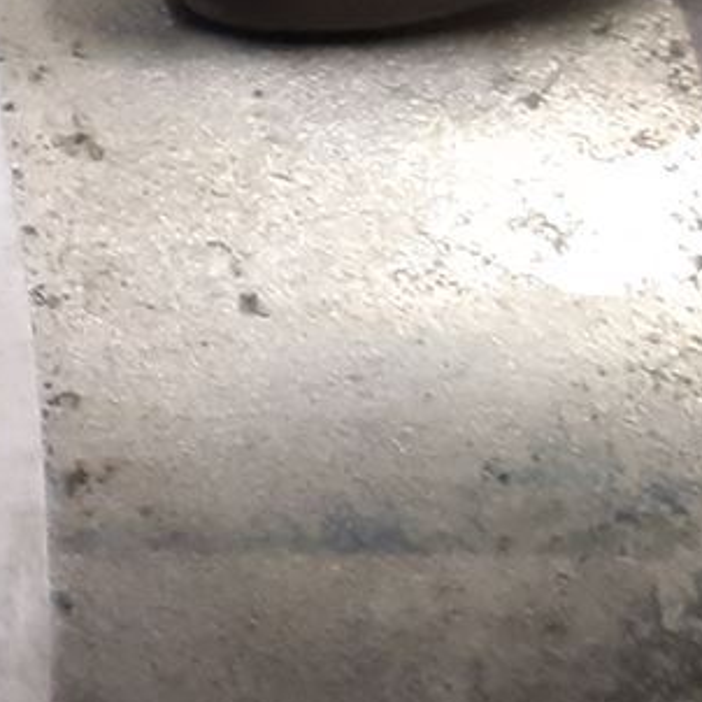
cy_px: 346
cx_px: -1404
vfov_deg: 11.2
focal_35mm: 156
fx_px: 3579
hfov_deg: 9.1
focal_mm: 3.93
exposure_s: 1/50
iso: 125
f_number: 1.7
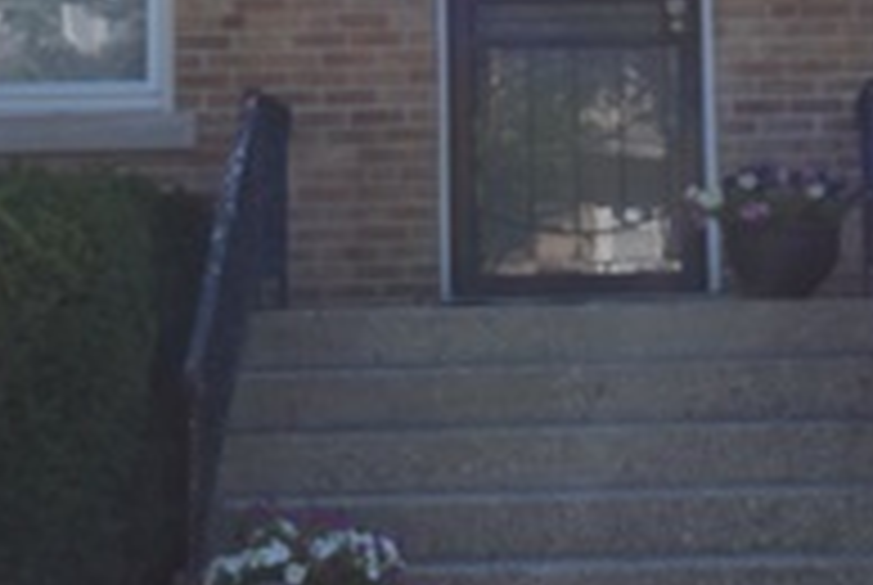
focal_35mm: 144
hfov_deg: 14.2
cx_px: 711
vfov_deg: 9.5
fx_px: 3486
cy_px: -122
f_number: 9
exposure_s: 1/320
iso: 200
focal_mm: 31
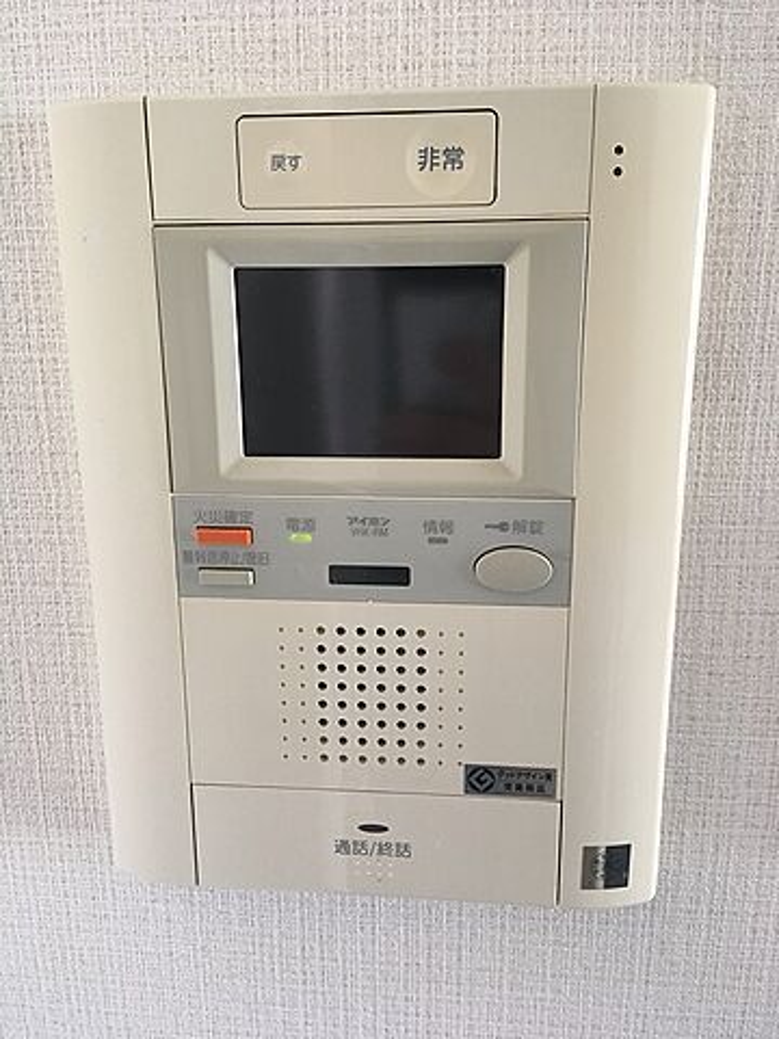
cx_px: 390
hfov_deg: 48.2
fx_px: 870
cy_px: 520
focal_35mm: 29
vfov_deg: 61.7
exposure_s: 1/33
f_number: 2.2
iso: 50
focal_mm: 4.15
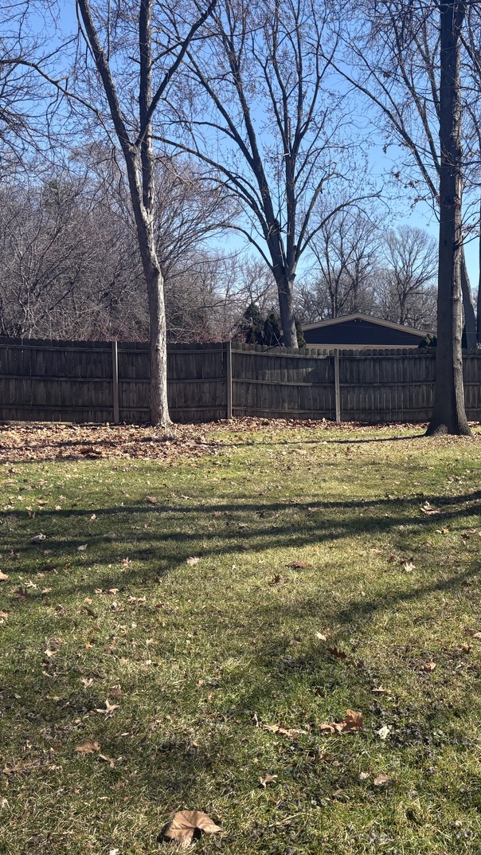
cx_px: 463
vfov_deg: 52.8
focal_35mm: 38
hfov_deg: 29.5
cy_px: 429
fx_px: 861
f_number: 1.6
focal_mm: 5.96
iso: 50
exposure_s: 1/1848
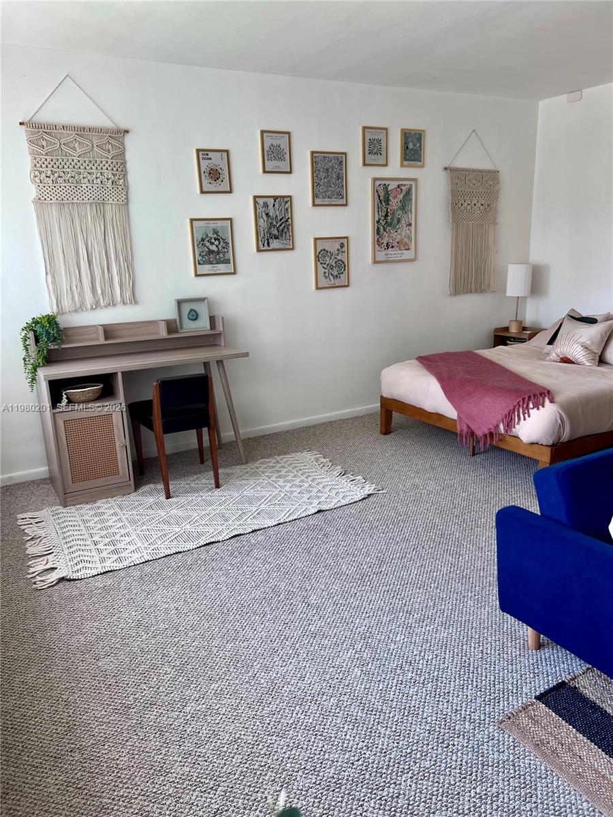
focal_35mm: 26
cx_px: 306
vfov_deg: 67.3
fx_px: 614
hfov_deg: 53.1
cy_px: 408
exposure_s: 1/139
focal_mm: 5.7
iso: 32
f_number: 1.5
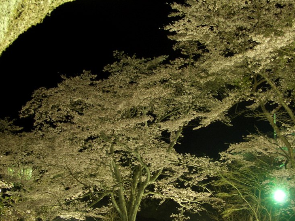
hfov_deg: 43.9
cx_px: 146
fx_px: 366
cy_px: 120
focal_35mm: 43
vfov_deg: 33.5
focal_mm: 7.1
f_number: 2.8
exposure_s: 1.3
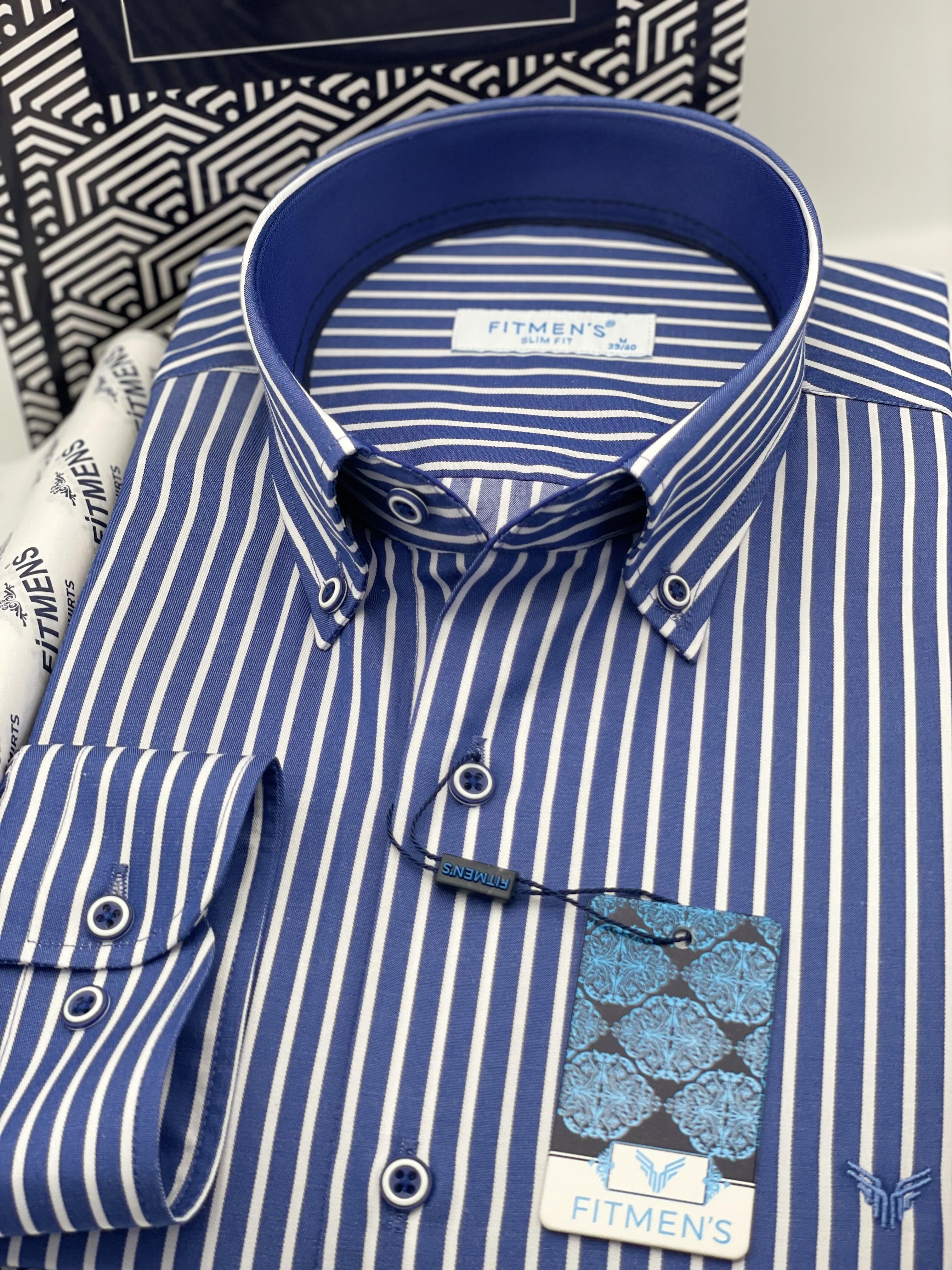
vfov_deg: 36.8
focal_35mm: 52
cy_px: 635
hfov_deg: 28.0
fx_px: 1907
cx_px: 476
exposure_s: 1/122
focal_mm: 6
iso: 40
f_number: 2
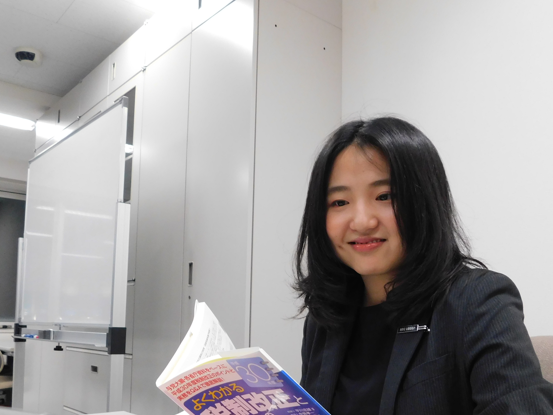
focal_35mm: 35
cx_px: 312
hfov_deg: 52.5
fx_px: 559
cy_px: 288
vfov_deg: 40.0
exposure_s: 1/30
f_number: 3
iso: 280
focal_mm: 4
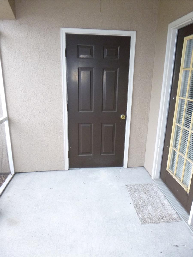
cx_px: 96
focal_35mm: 25
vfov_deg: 69.4
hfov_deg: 54.9
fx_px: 186
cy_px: 128
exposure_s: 1/60
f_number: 3.9
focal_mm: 4.5
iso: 400
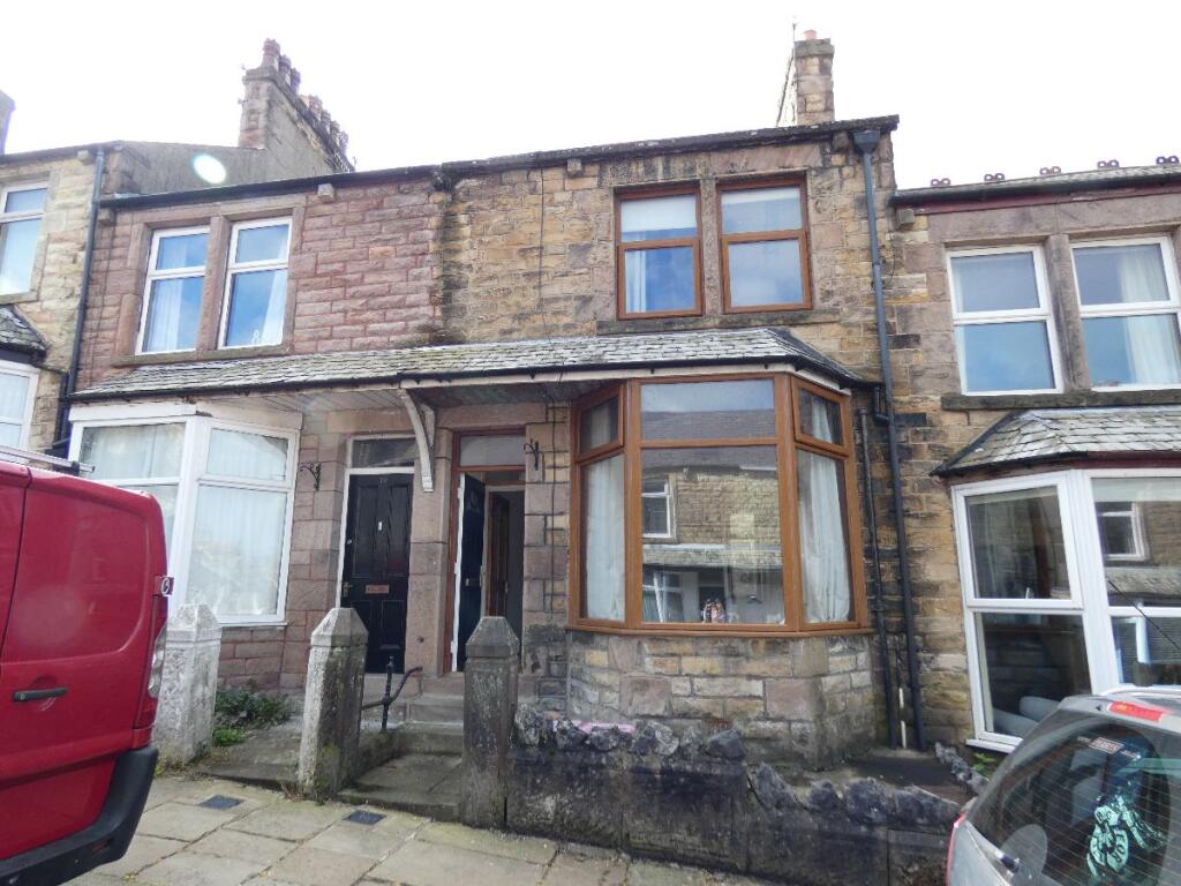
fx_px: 682
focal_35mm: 20
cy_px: 443
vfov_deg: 66.0
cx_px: 590
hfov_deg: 81.7
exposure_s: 1/320
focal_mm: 3.6
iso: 80
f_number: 2.8
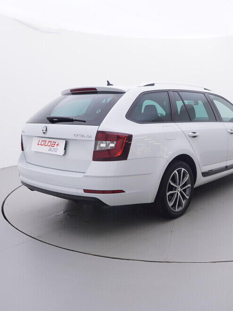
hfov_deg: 41.2
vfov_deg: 54.3
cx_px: 166
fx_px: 303
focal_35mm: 34
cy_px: 159
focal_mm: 15
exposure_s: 1/80
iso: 200
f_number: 5
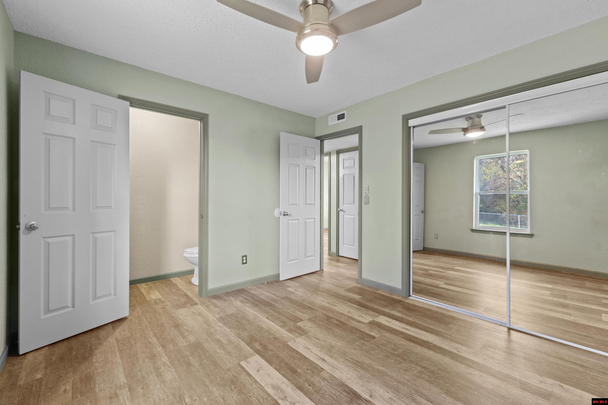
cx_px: 304
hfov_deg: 100.4
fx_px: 253
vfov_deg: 77.3
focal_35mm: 15
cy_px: 202
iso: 200
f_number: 9
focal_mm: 10
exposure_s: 2.5
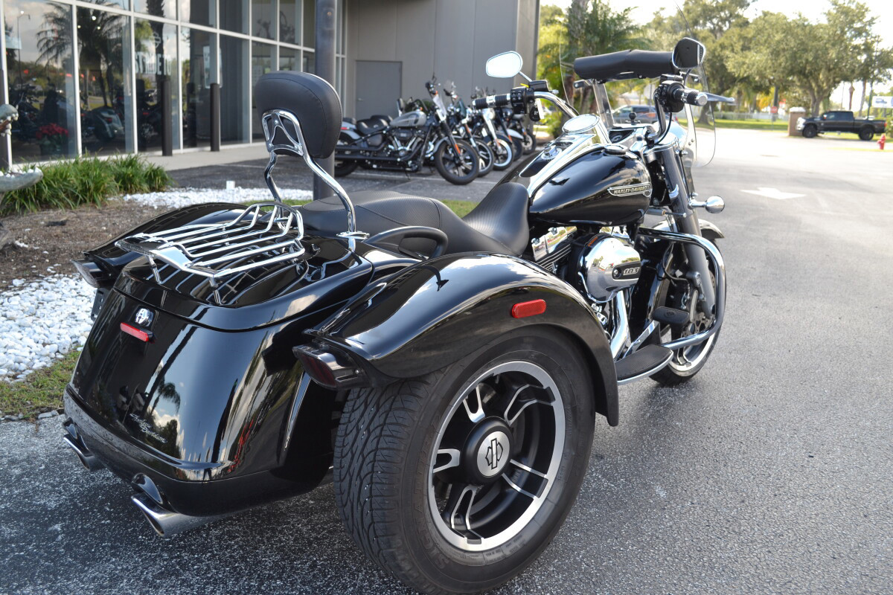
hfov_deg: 53.1
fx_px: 893
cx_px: 446
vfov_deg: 36.9
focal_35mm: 36
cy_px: 298
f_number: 5.6
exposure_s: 1/125
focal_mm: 24
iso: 160
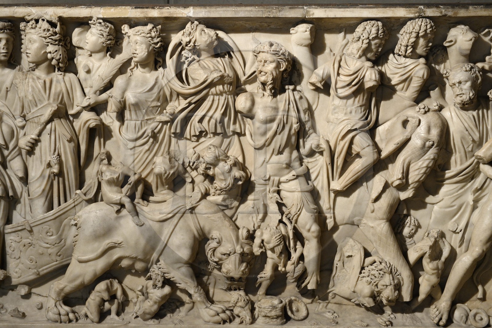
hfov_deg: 35.6
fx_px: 765
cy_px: 164
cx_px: 246
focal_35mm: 56
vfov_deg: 24.2
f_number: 4
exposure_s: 1/60
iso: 1600
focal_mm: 56
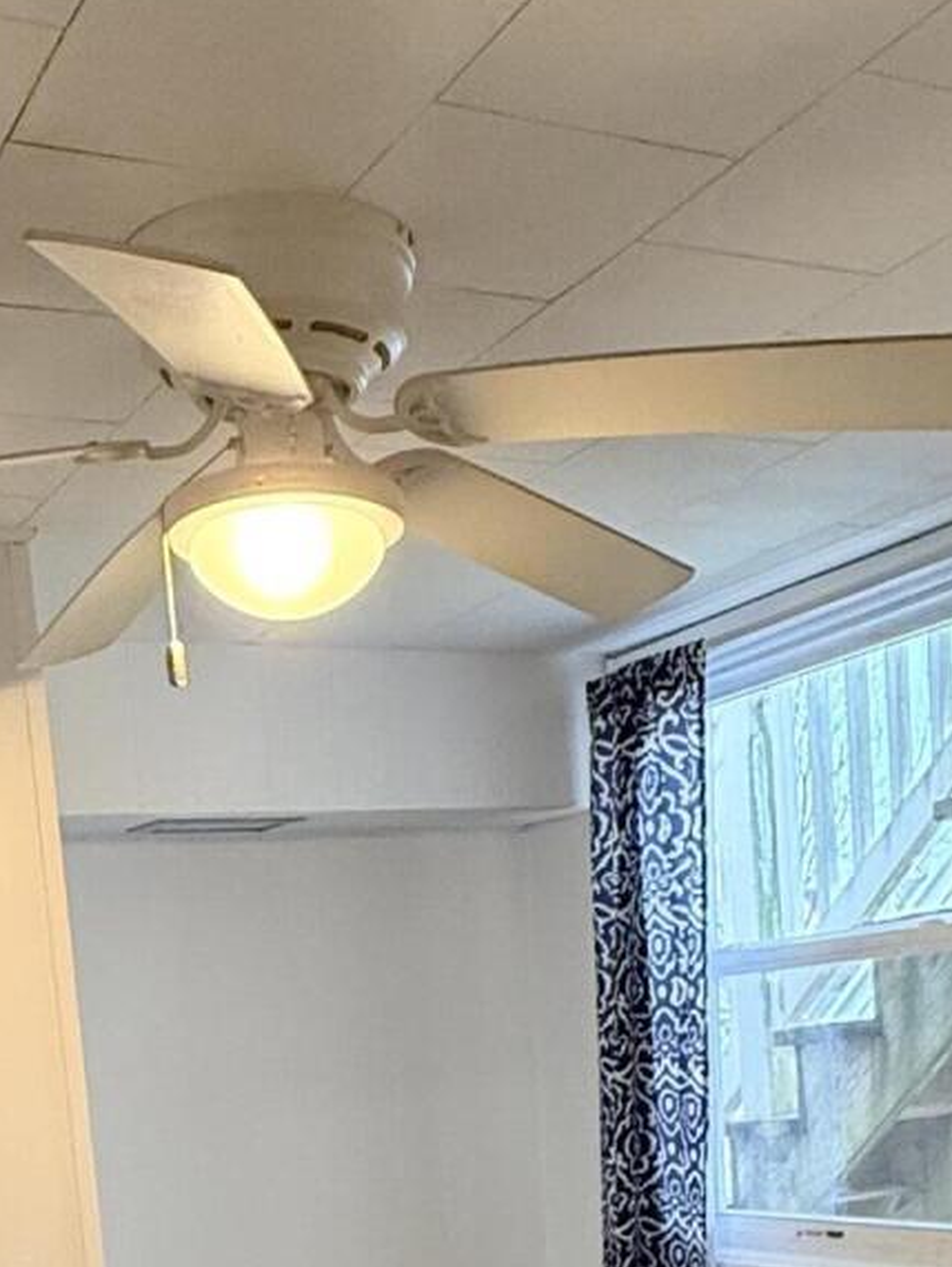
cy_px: 1445
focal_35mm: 49
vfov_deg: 33.2
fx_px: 1795
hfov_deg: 29.6
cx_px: 364
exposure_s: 1/60
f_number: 2.2
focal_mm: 2.22
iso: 500
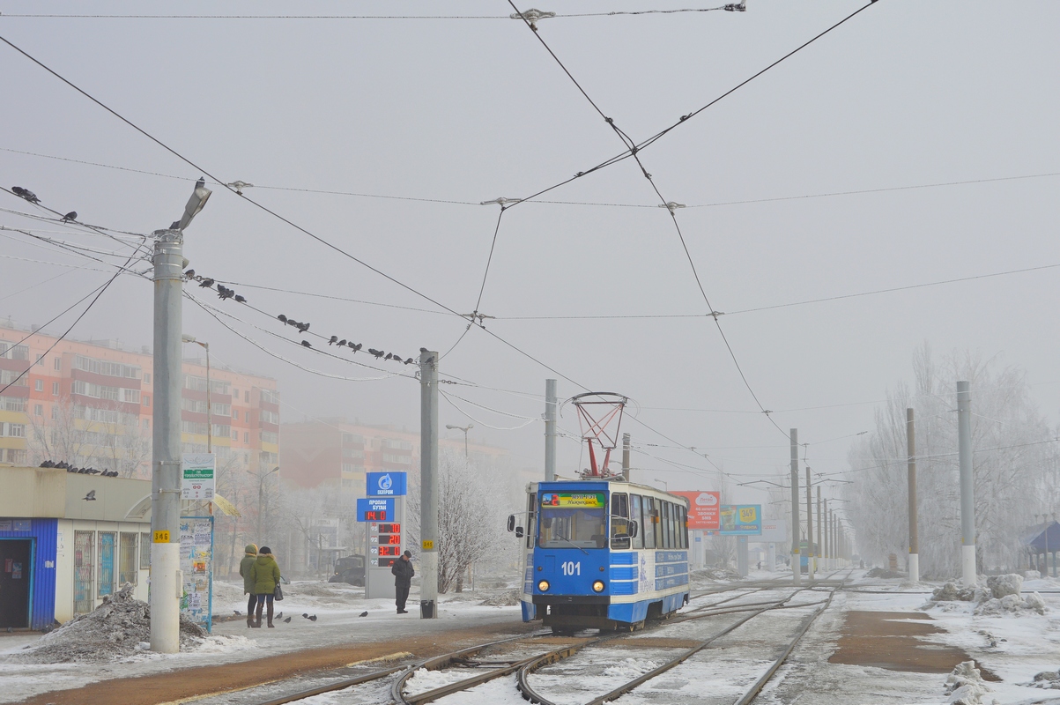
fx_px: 1677
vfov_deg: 23.7
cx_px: 530
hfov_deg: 35.1
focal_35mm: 57
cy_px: 352
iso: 100
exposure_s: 1/320
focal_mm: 38
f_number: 9
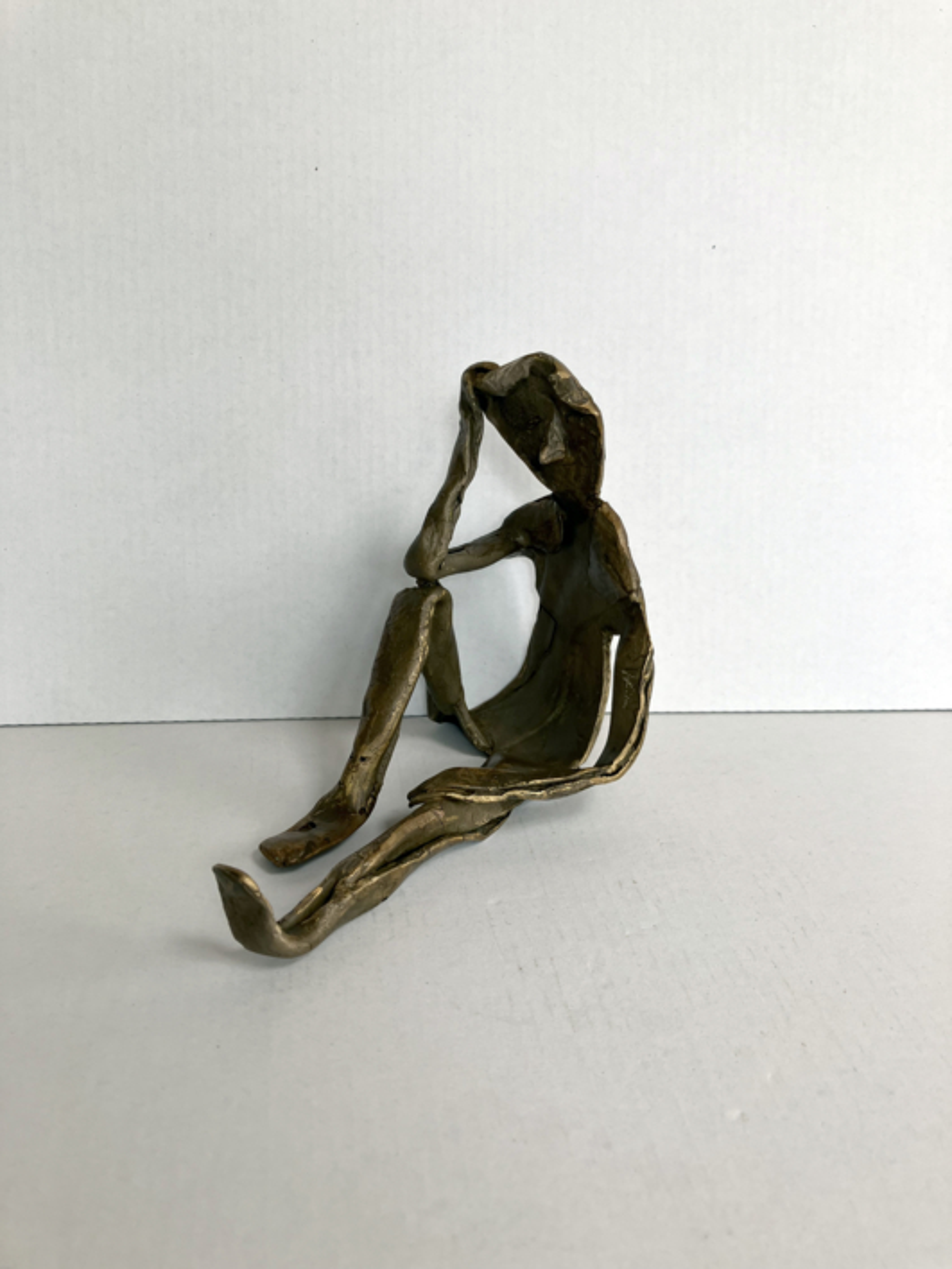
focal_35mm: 28
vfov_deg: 63.4
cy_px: 634
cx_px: 476
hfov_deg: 49.7
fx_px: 1027
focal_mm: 3.99
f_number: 1.8
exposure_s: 1/100
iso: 32
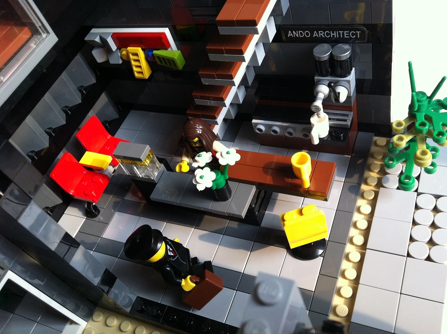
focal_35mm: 36
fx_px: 464
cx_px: 229
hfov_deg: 51.4
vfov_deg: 39.5
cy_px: 166
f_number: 2.8
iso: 125
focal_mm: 3.85
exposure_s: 1/120
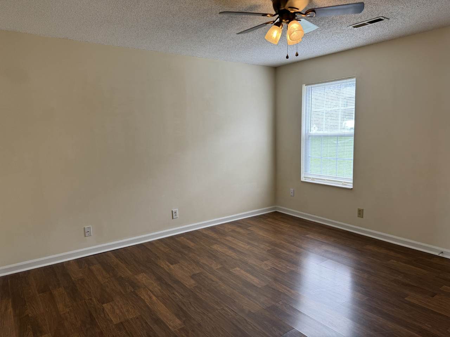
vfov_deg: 56.8
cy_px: 168
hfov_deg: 71.6
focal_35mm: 24
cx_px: 225
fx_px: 312
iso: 100
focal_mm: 6.76
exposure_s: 1/120
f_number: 1.78
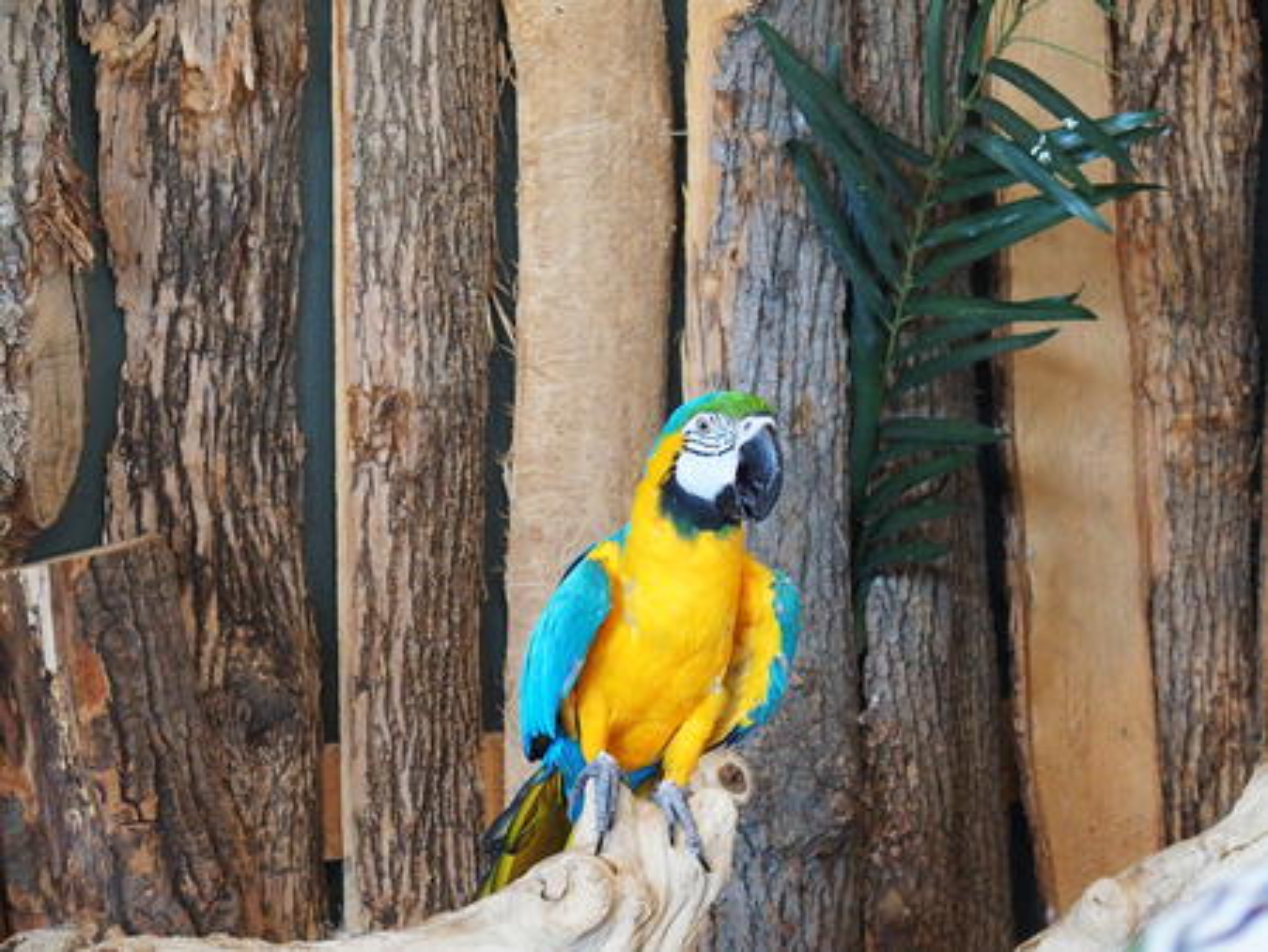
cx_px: 634
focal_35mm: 135
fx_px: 4948
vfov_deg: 11.0
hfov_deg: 14.6
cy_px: 476
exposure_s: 1/60
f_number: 2.8
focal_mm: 28.8
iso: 640
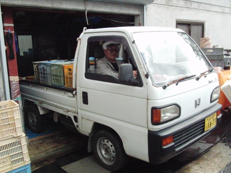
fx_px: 247
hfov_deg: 50.1
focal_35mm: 37
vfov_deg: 38.7
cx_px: 116
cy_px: 86
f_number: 8.5
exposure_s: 1/1000
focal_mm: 6.42
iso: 3200
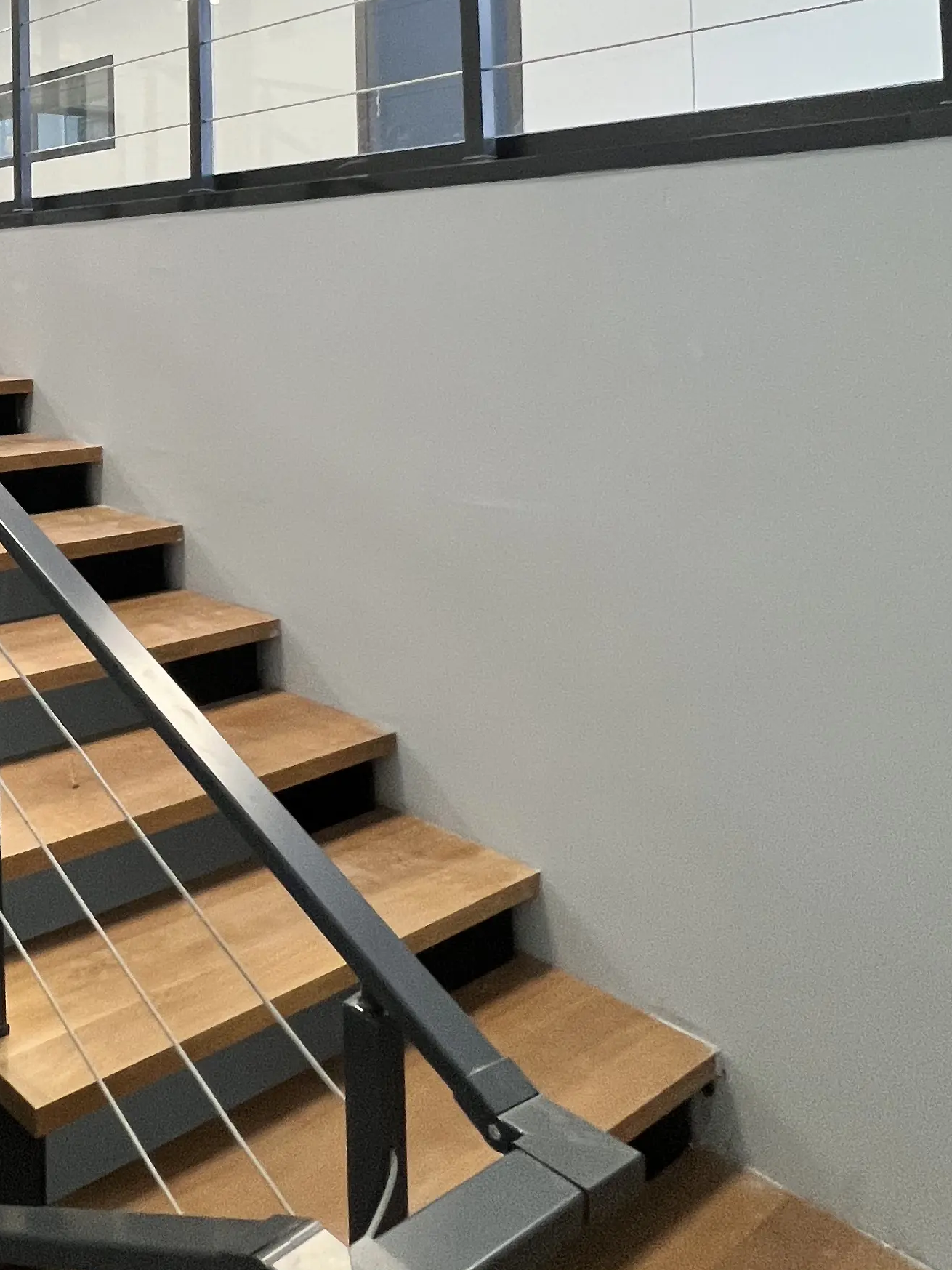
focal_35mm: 30
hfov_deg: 38.8
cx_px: -88
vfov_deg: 55.9
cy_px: 262
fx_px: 1100
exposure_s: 1/50
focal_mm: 1.57
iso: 200
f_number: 1.8
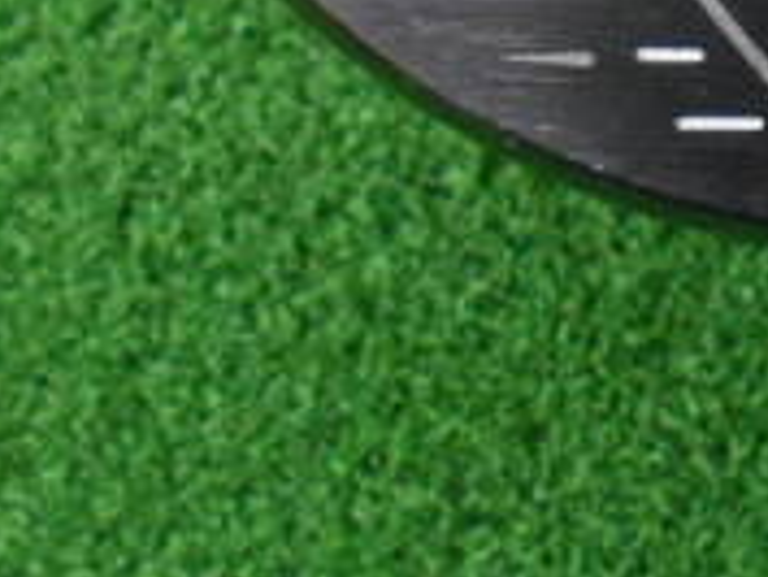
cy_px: -356
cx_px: 1020
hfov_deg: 19.2
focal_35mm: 94
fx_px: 2087
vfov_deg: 14.4
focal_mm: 4.6
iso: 800
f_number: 3.2
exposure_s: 1/80
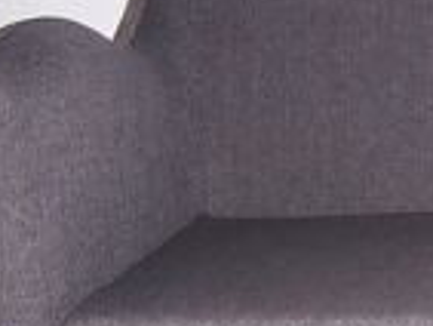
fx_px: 1402
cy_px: 283
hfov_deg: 16.3
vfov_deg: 13.1
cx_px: 605
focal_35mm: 112
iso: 80
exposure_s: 1/60
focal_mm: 5.5
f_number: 2.8
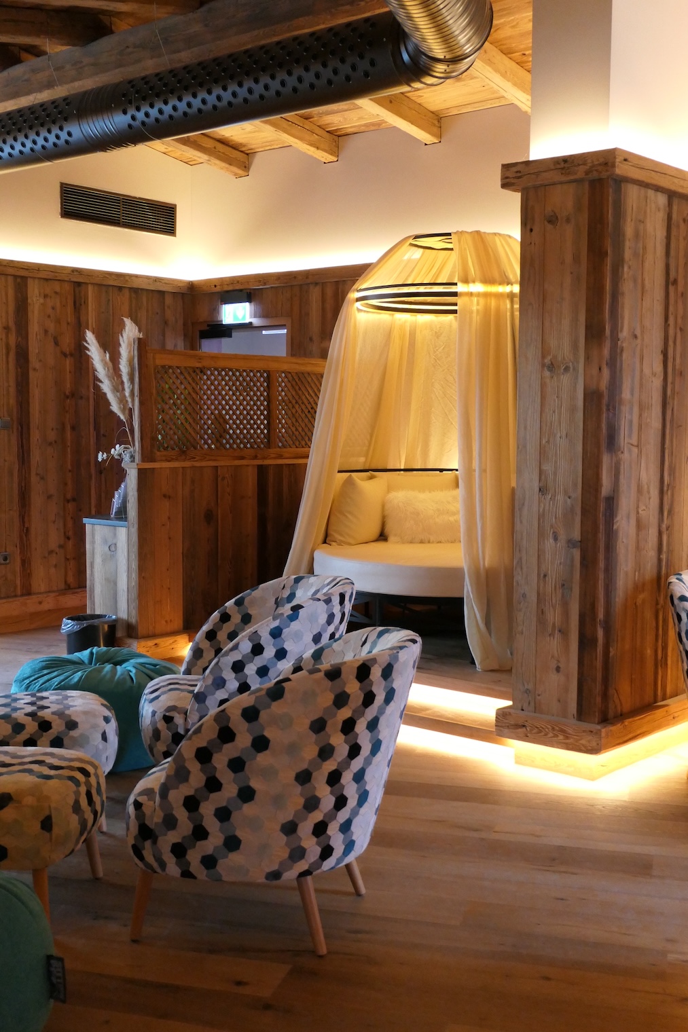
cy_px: 516
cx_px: 344
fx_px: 1176
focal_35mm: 41
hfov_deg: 32.6
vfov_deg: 47.4
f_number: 3.4
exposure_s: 1/80
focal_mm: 15.2
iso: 1600
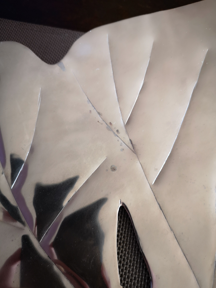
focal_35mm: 27
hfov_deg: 51.4
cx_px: 108
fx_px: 225
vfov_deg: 65.3
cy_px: 144
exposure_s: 1/25
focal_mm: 5.58
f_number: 1.8
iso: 320
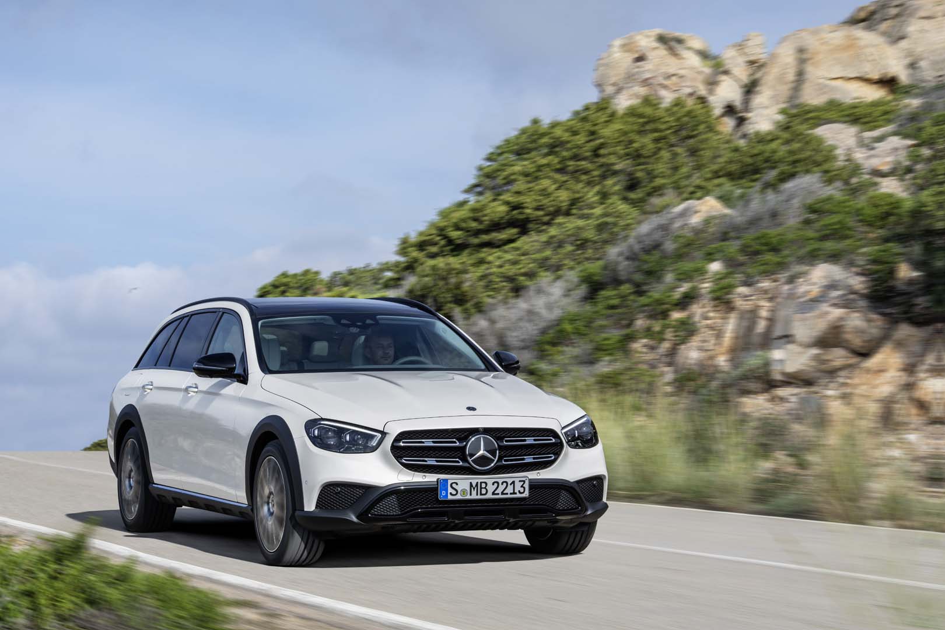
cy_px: 315
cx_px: 472
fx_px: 2756
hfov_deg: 19.5
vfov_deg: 13.0
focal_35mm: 105
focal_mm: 105
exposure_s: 1/30
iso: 31
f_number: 16
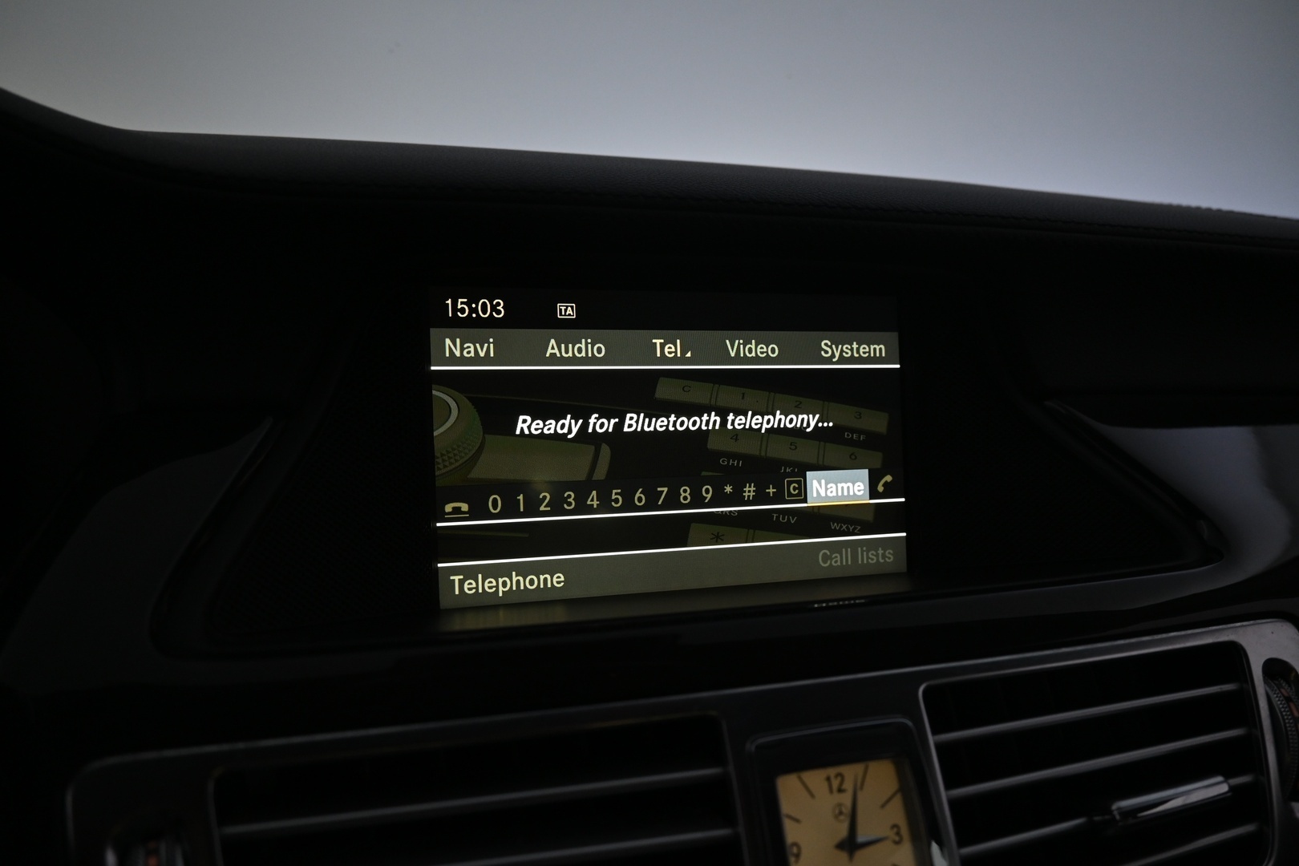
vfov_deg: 53.1
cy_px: 433
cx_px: 650
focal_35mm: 24
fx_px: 866
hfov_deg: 73.7
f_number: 4.5
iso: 800
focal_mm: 16
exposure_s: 1/80
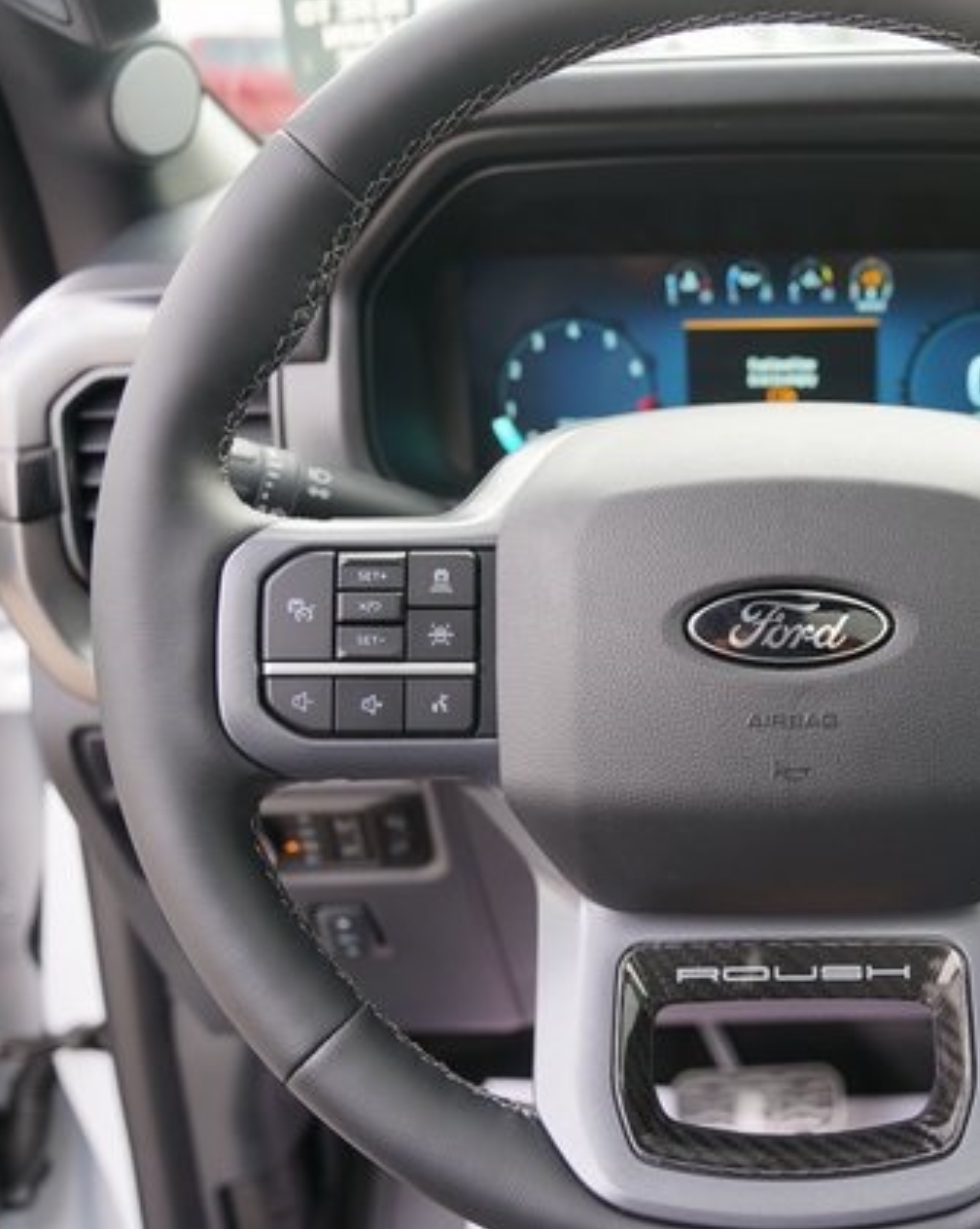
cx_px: 808
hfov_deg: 35.8
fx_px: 1452
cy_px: 614
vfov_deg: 45.8
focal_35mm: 40
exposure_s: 1/60
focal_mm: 28
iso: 160
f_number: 4
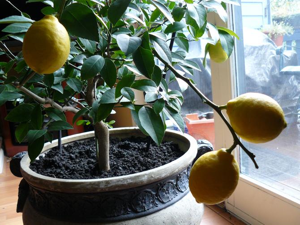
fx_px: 312
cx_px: 150
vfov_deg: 39.6
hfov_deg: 51.4
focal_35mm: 36
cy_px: 112
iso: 160
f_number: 2.8
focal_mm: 6
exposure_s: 1/30
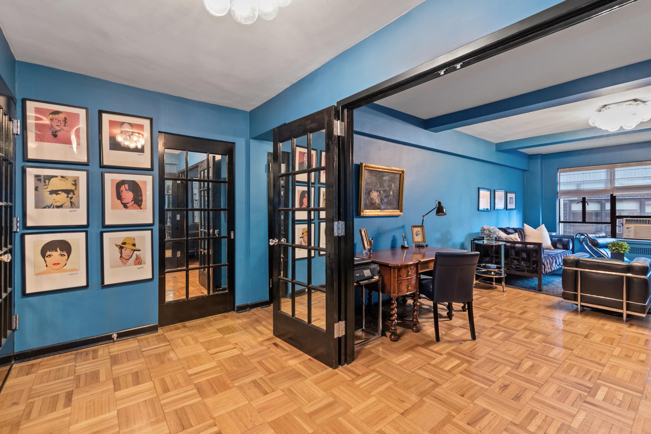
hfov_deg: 100.4
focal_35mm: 15
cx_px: 326
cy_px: 217
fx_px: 271
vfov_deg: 77.3
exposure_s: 1.6
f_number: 8
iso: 100
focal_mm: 10
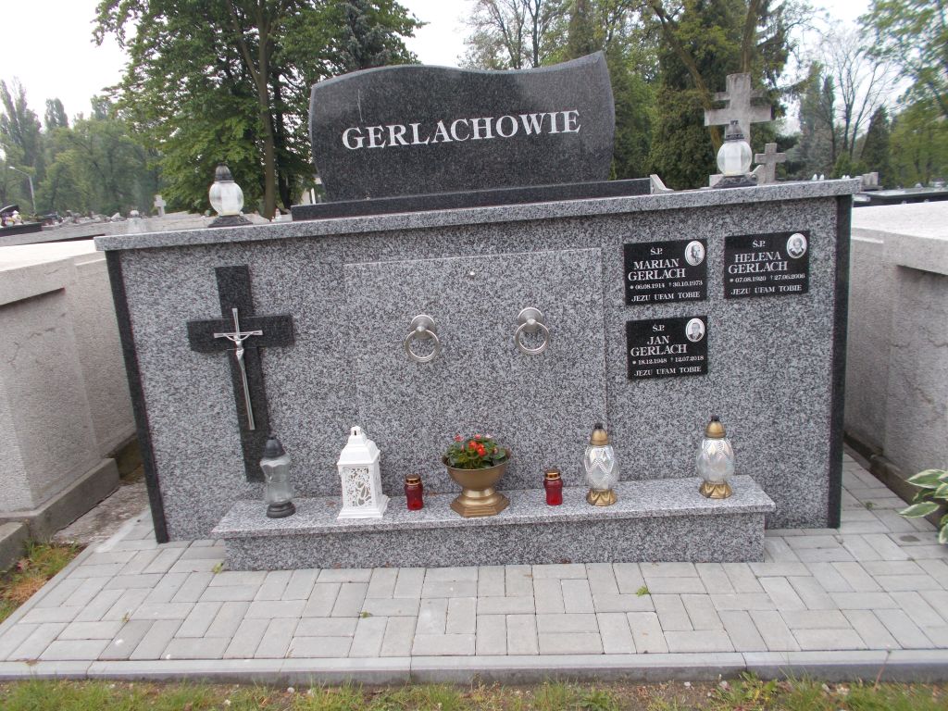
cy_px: 356
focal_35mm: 26
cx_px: 474
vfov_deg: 53.1
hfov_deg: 67.3
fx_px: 712
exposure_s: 1/320
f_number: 3.2
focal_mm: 4.6
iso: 80
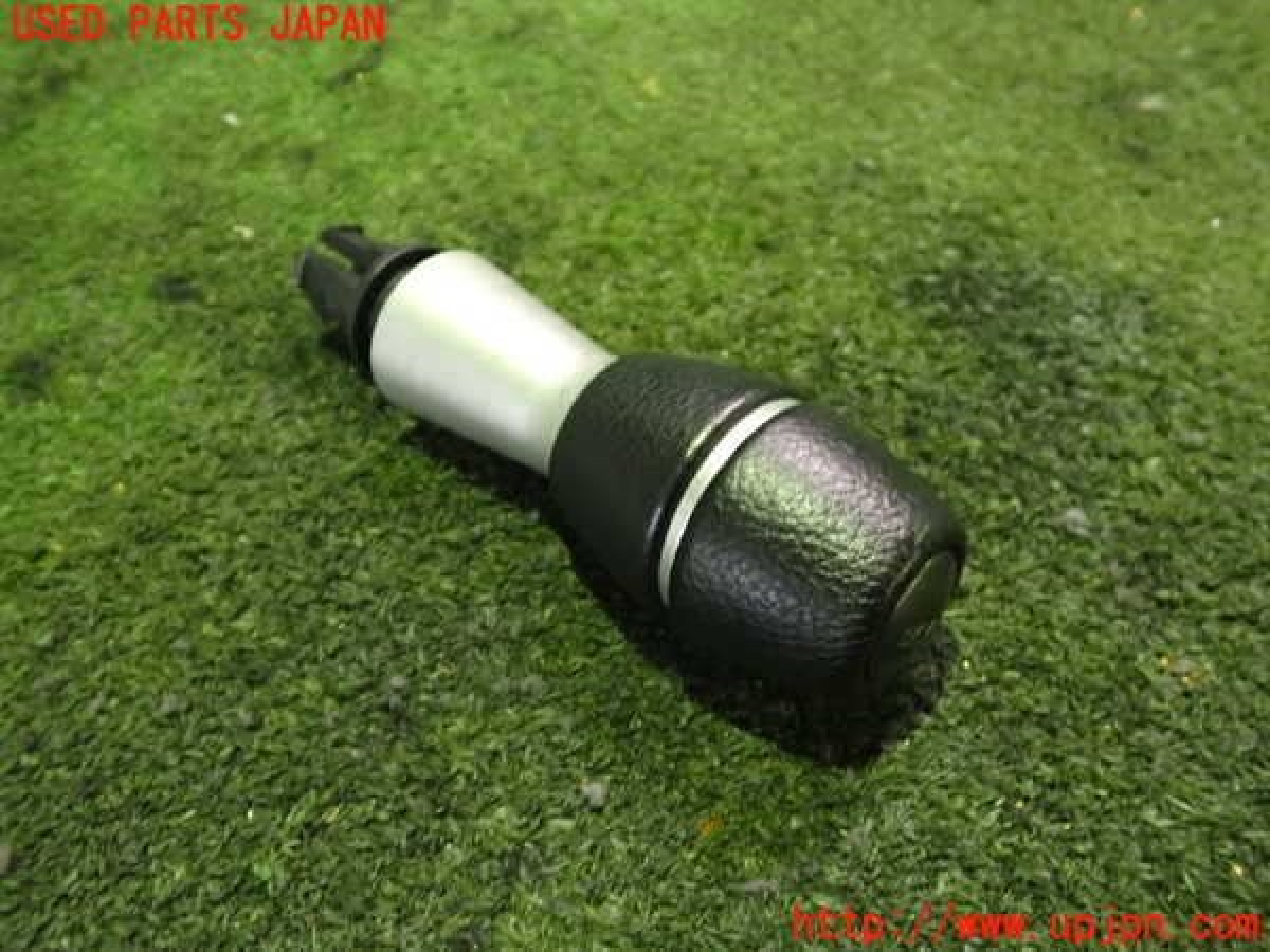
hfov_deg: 60.0
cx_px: 635
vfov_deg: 46.8
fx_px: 1101
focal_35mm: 30
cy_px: 476
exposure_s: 1/25
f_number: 2.3
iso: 800
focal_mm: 5.4
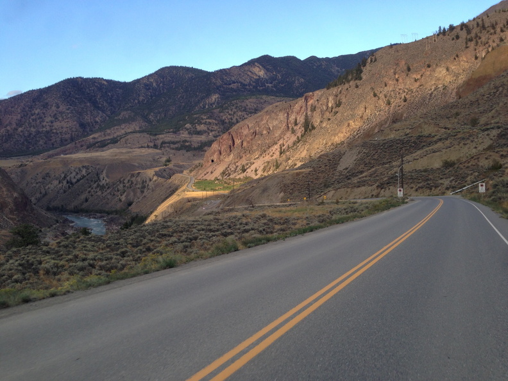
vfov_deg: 42.9
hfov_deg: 55.4
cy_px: 190
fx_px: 484
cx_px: 254
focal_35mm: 33
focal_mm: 4.12
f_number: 2.4
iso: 50
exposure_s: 1/267
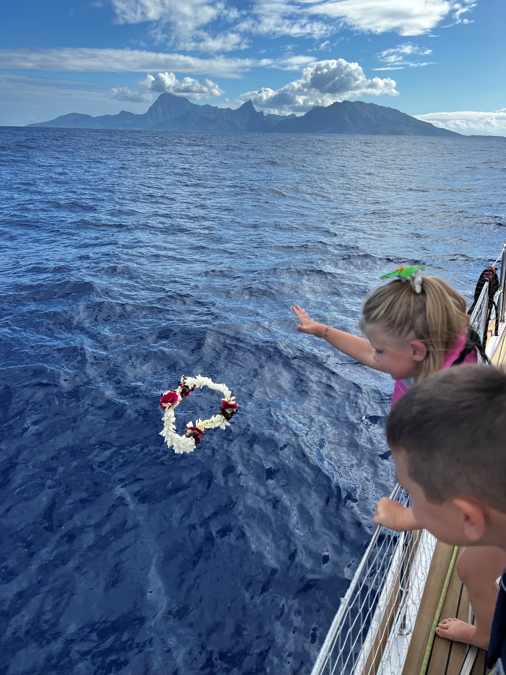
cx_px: 253
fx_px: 507
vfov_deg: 67.3
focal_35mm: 26
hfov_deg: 53.1
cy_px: 338
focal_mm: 5.7
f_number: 1.5
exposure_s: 1/2994
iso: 50
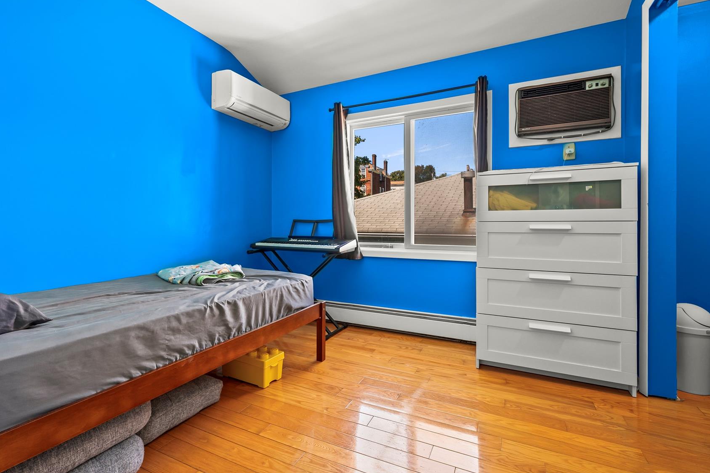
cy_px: 216
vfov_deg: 70.3
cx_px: 337
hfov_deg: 93.2
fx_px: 335
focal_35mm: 17
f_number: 8
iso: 800
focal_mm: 14
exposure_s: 1/5
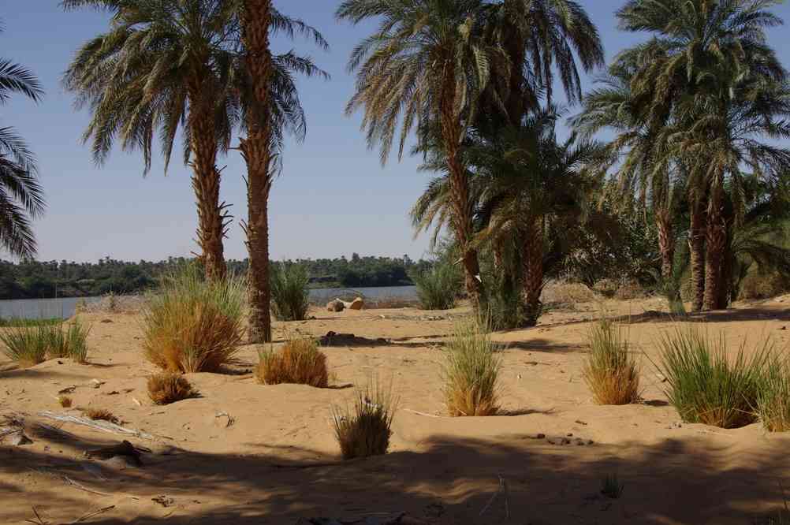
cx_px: 395
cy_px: 262
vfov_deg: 23.3
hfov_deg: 34.4
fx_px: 1276
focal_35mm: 58
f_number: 11
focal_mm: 38.8
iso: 100
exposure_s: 1/125
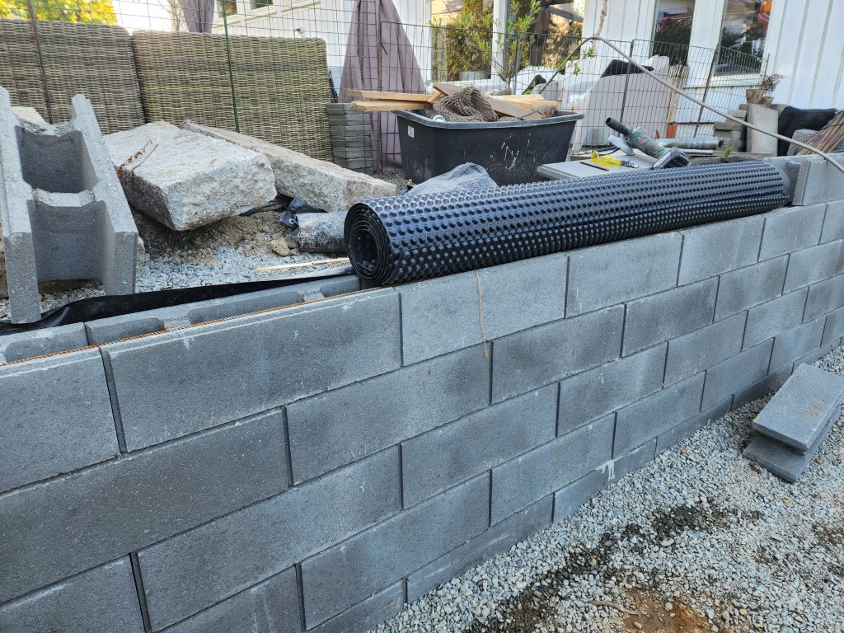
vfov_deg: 58.9
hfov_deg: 73.9
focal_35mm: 23
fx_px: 561
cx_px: 422
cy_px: 316
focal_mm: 5.4
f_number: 1.8
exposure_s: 1/180
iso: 64
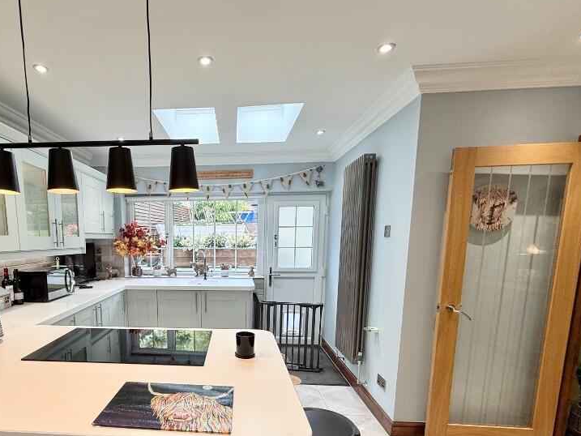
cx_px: 203
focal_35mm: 20
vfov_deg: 64.4
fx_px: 336
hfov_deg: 79.5
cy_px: 289
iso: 100
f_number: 2.2
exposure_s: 1/100
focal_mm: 2.22
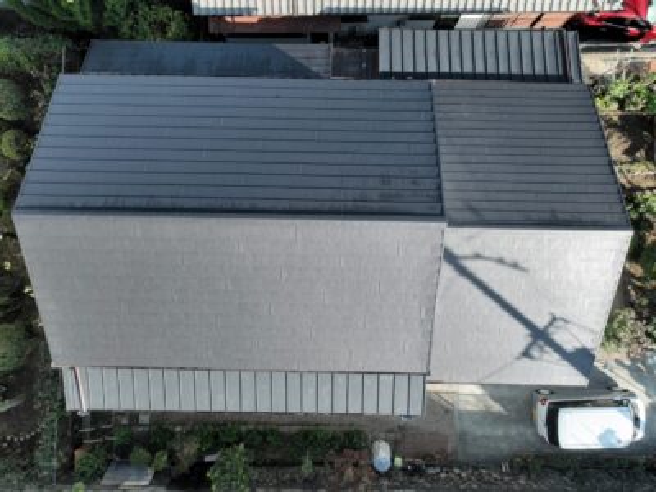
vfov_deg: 56.8
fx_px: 455
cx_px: 328
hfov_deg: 71.6
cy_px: 246
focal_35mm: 24
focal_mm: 12.29
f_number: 2.8
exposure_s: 1/640
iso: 200
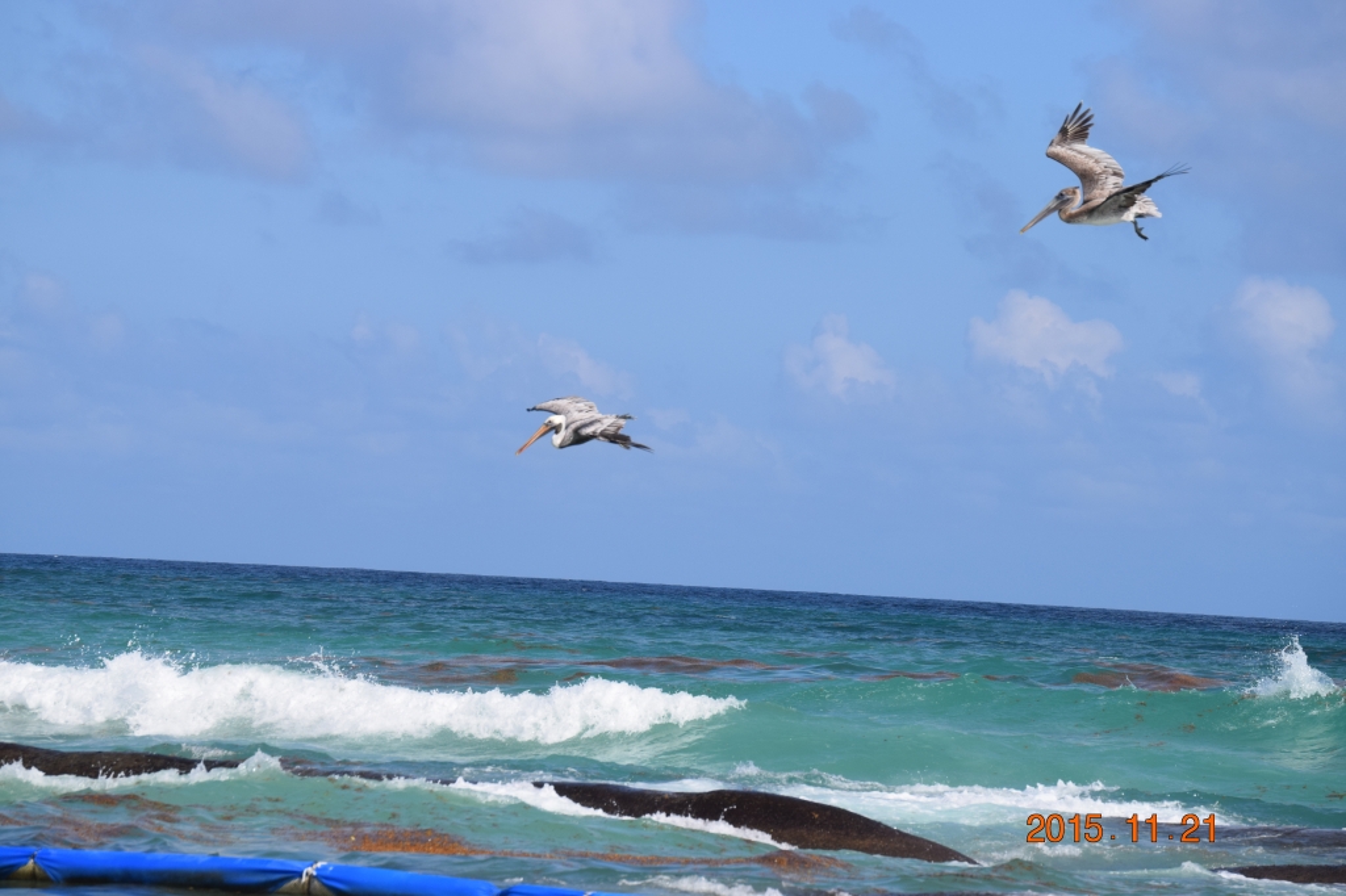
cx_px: 673
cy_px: 448
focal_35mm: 180
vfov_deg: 7.6
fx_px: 6727
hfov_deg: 11.4
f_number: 8
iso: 360
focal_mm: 120
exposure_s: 1/2000
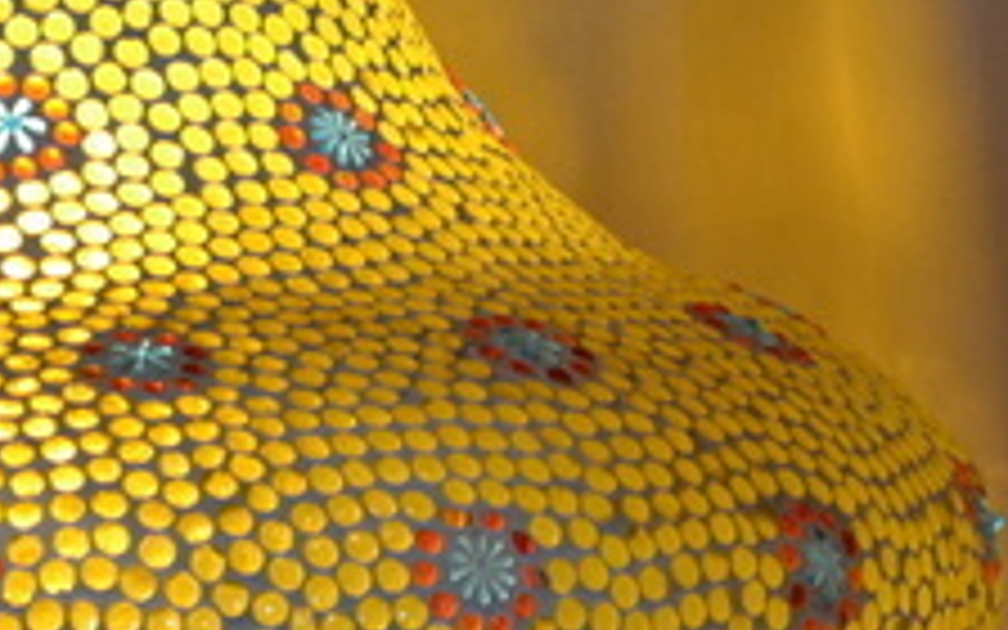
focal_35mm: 180
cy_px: 268
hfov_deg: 11.5
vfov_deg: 7.3
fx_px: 4947
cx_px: -32
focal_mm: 55
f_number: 5.6
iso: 720
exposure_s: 1/15
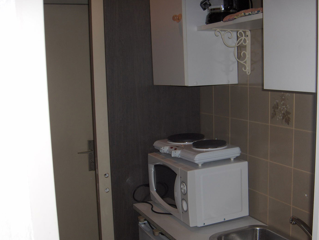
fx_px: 415
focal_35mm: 45
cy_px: 138
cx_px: 174
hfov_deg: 42.0
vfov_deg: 32.2
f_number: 2.8
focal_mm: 8
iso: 100
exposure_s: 1/60
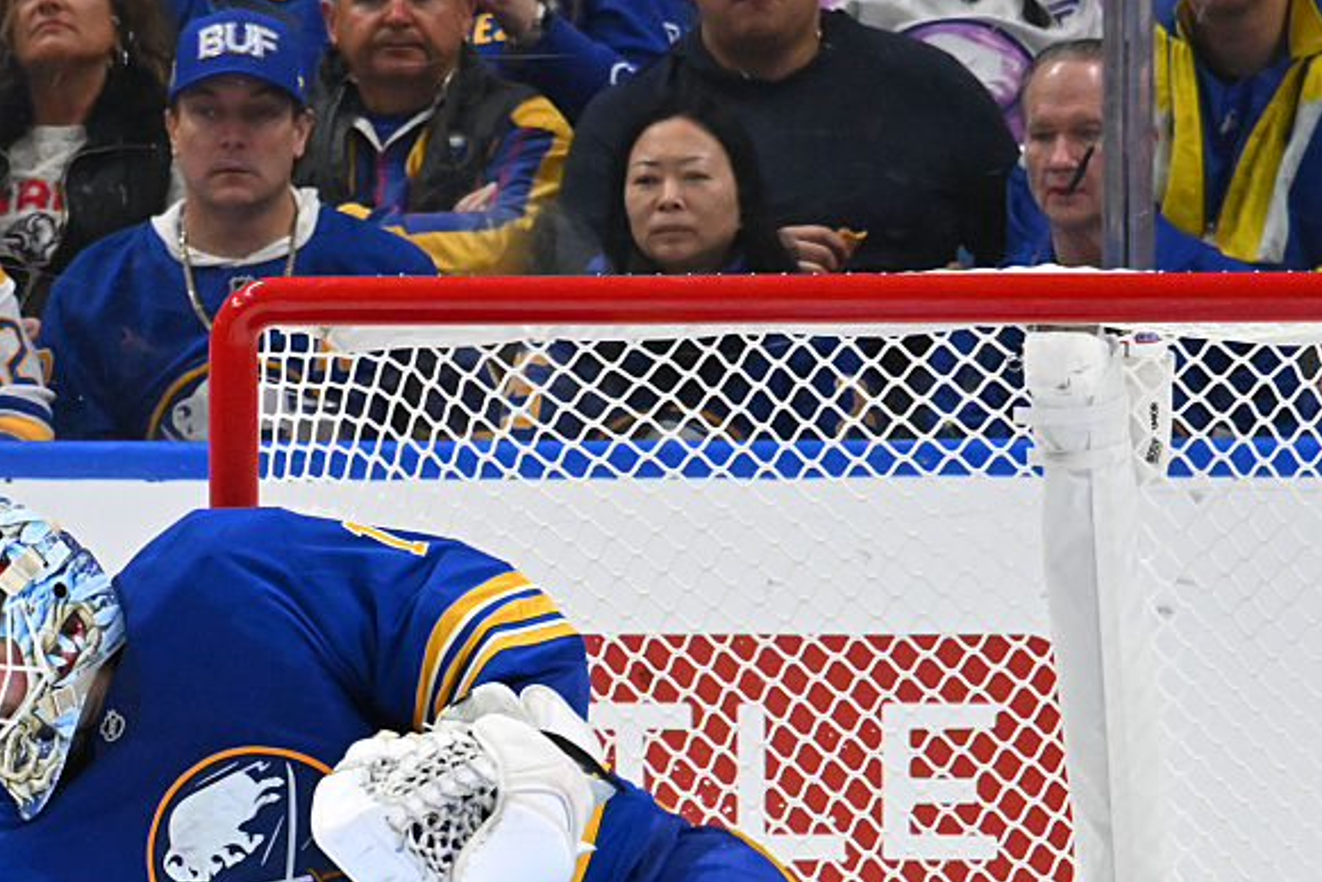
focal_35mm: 704
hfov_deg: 2.9
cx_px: 286
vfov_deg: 2.0
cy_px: 735
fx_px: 25850
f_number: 4.5
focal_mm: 400
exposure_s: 1/1250
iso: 5000
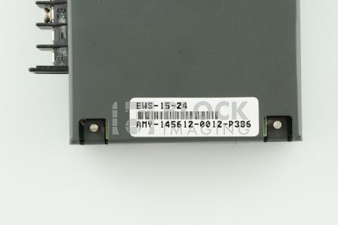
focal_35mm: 146
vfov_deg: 9.4
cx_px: 181
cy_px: 118
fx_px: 1370
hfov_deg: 14.1
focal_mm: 120
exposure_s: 1/125
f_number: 11
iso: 1600
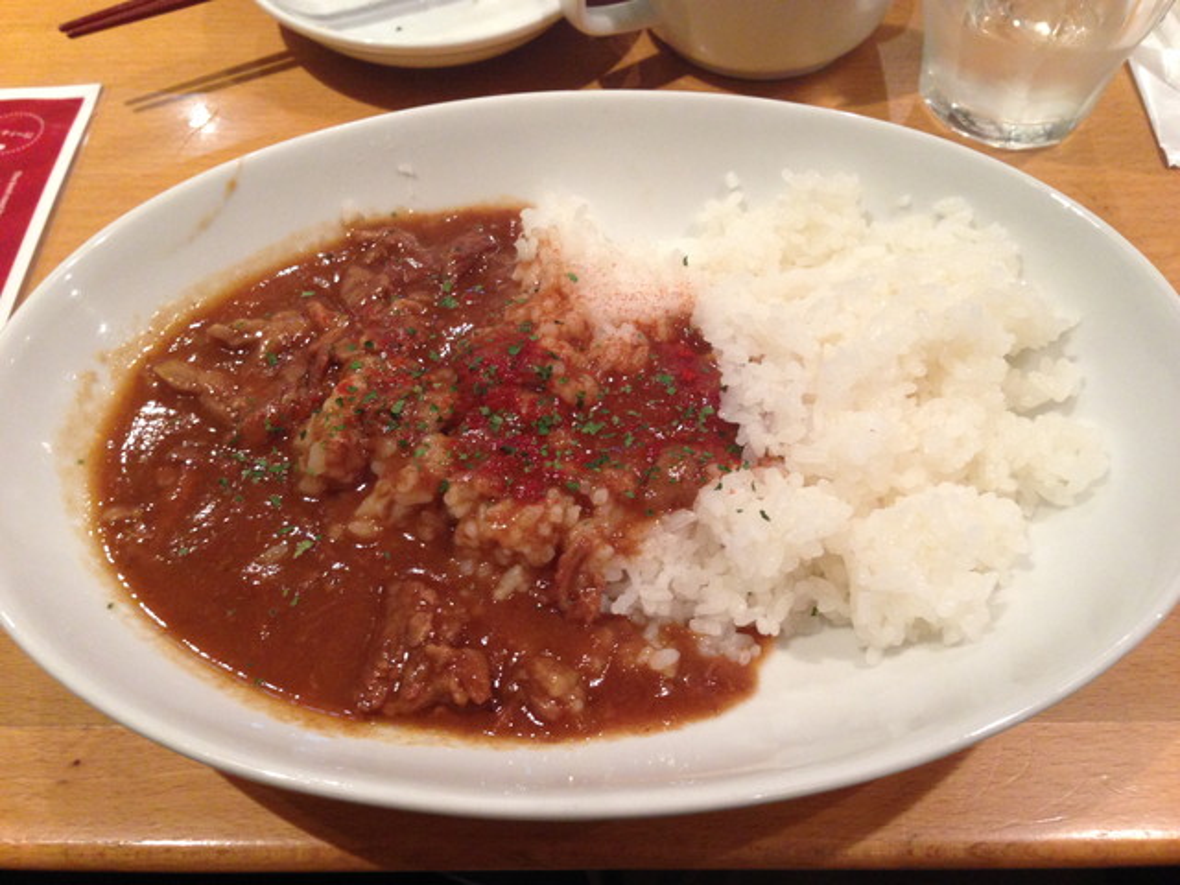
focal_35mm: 33
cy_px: 442
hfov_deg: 55.4
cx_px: 590
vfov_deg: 42.9
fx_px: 1125
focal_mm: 4.12
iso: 200
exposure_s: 1/20
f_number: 2.4
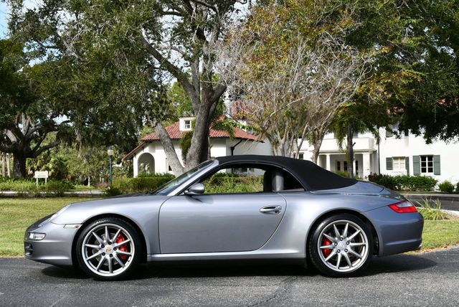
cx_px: 230
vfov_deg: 27.0
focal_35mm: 50
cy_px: 154
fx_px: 638
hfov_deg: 39.6
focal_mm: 25
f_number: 8
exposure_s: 1/250
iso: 110
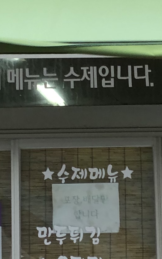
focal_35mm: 265
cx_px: 11
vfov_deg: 7.6
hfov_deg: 4.9
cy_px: -269
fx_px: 1873
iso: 20
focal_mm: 6
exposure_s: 1/60
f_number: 2.4
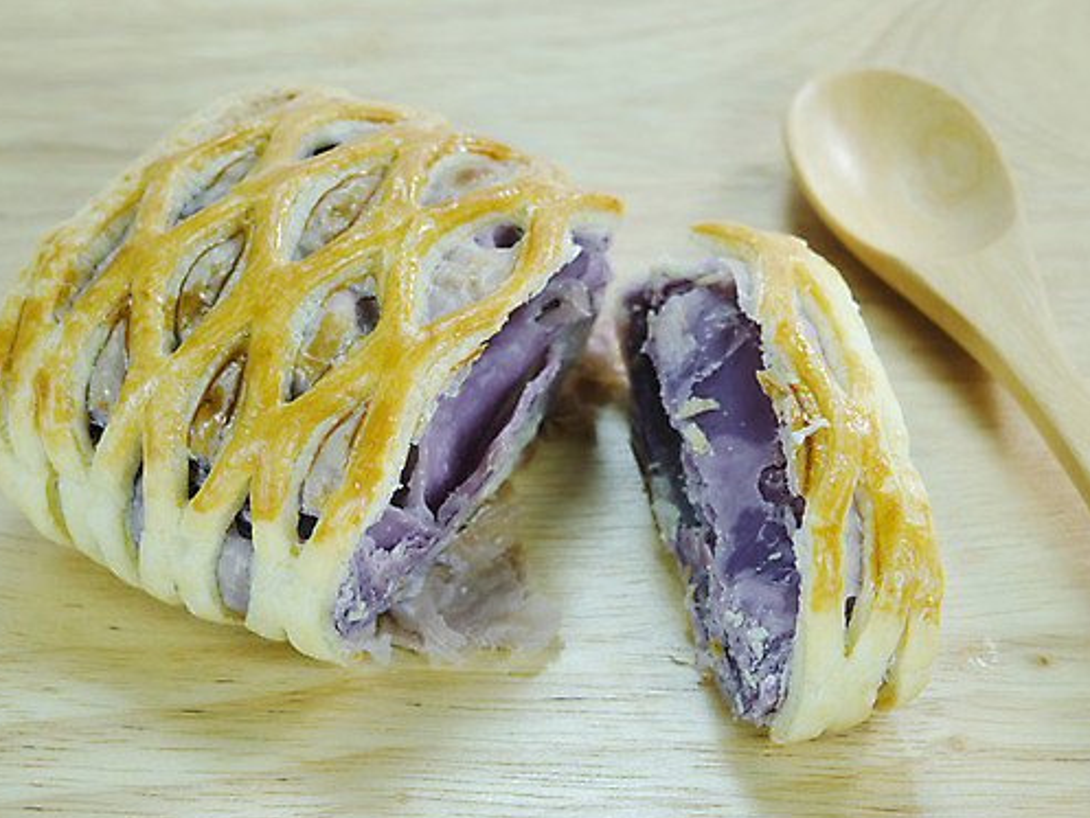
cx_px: 542
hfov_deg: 18.7
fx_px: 3307
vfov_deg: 14.1
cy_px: 419
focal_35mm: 105
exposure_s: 1/30
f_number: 10
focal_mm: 60
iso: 400
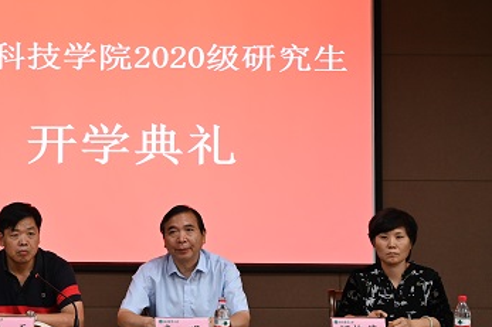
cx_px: 123
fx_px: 1229
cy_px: 91
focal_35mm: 90
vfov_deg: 15.1
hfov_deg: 22.4
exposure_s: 1/125
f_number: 5.6
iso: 2500
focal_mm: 52
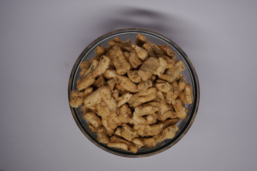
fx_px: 393
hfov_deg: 36.3
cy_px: 86
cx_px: 128
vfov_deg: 24.6
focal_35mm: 55
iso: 500
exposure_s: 1/200
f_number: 9
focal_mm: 55
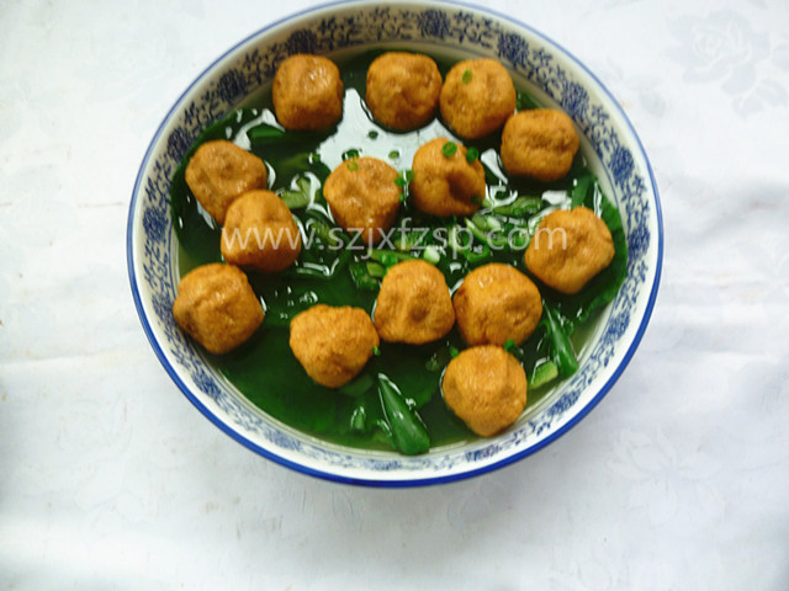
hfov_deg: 69.4
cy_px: 296
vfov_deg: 54.9
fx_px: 570
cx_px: 394
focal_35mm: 25
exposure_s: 1/30
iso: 125
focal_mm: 4.5
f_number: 3.3
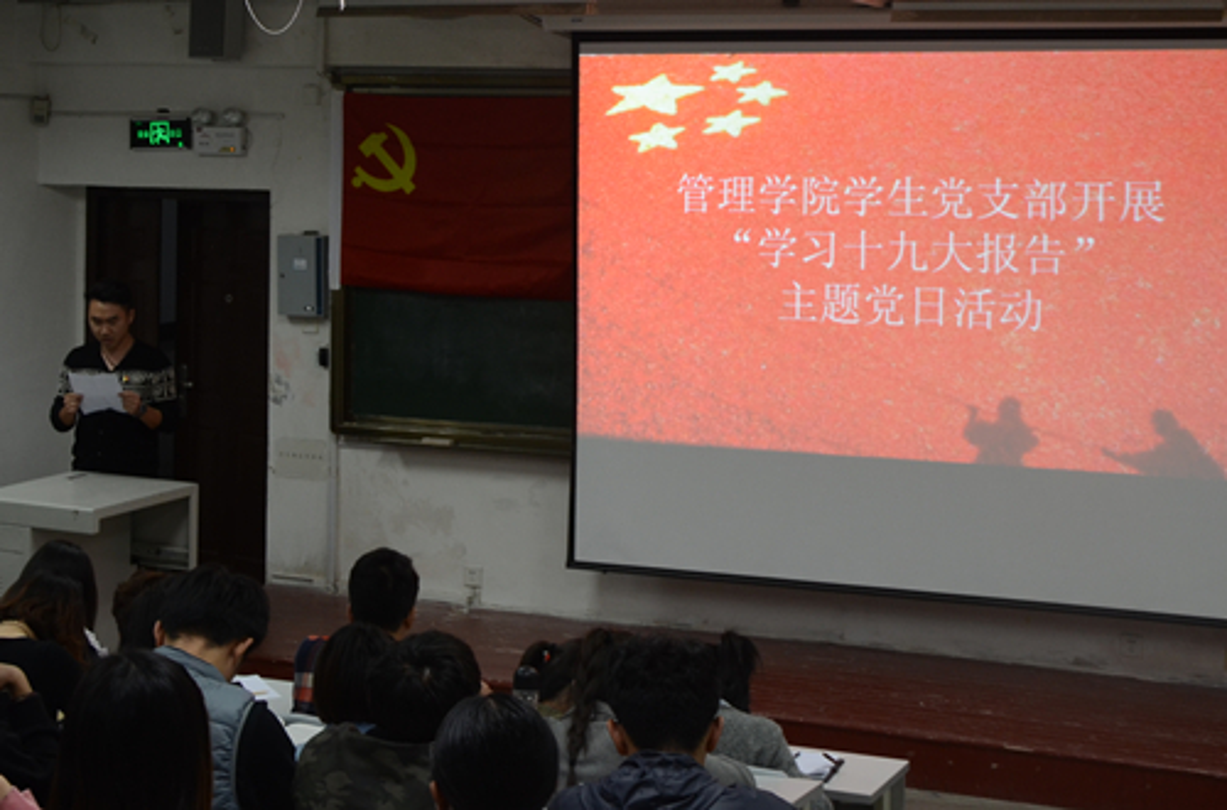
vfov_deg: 31.7
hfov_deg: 46.5
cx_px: 614
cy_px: 405
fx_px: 1427
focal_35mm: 42
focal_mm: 28
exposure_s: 1/25
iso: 400
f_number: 5.6
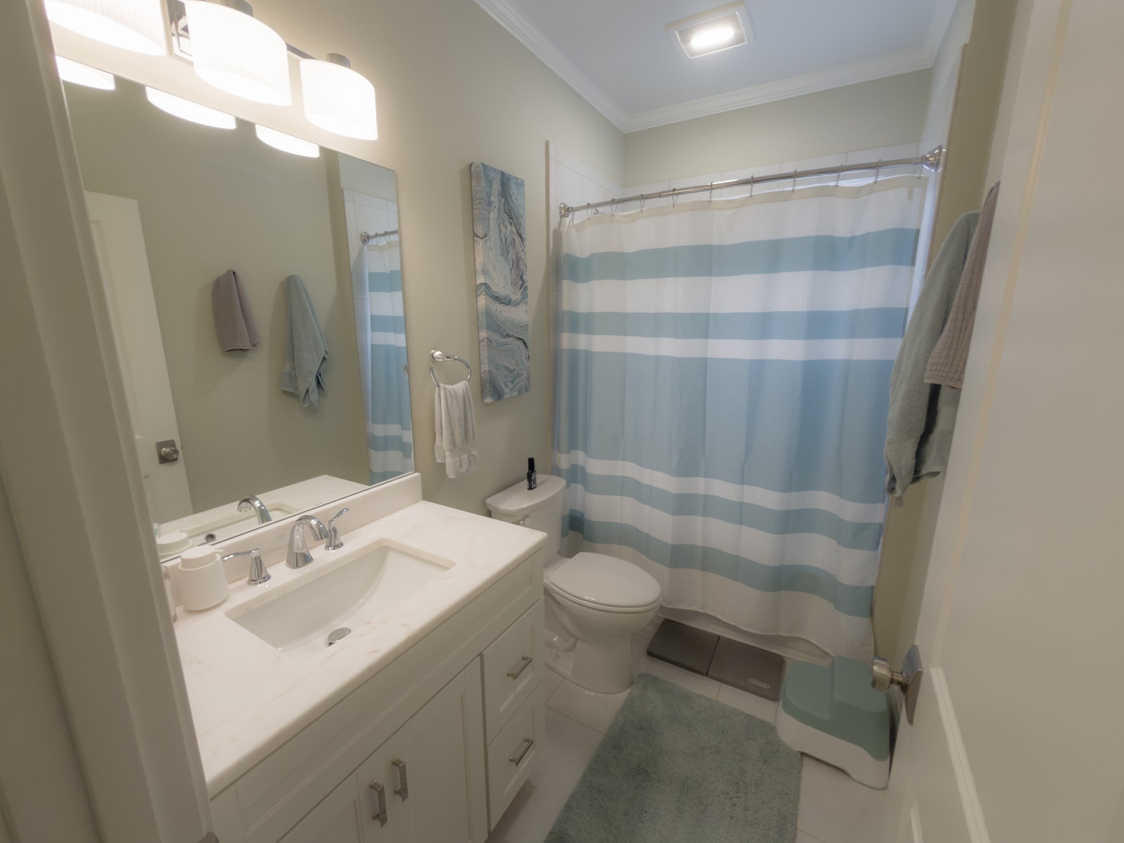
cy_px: 422
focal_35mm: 14
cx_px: 562
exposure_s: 1/30
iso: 100
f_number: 2.2
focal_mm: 2.22
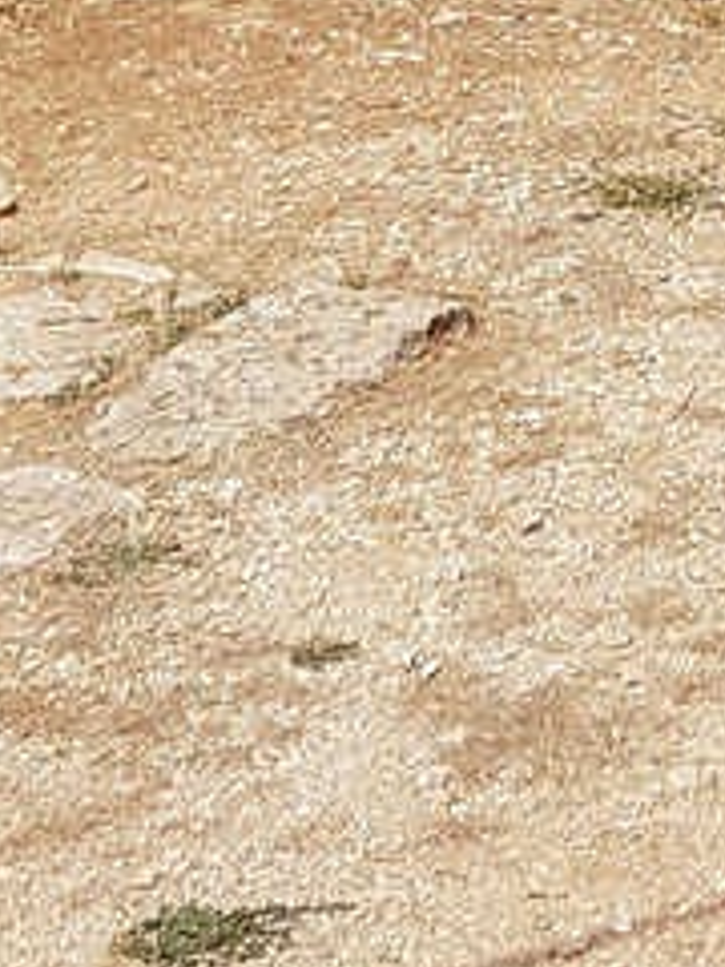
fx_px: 3630
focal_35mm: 130
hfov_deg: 10.4
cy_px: -1422
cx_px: 1474
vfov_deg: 12.0
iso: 40
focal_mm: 4.2
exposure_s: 1/2224
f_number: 1.7
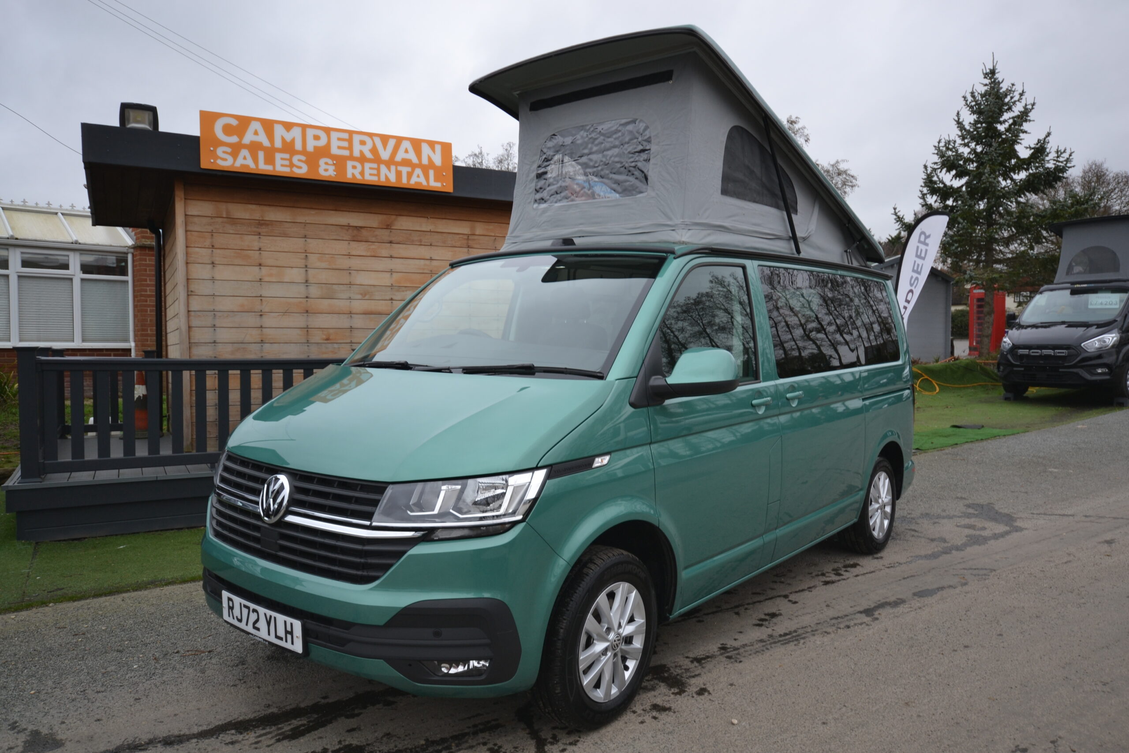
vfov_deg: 50.4
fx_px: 800
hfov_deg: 70.4
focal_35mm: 26
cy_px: 376
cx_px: 564
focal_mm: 17
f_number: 5.6
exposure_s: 1/125
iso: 140
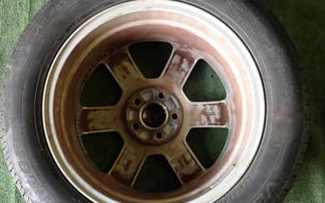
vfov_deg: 31.2
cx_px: 150
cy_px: 115
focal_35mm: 41
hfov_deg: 48.2
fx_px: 363
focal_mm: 4.5
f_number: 2
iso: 200
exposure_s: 1/30
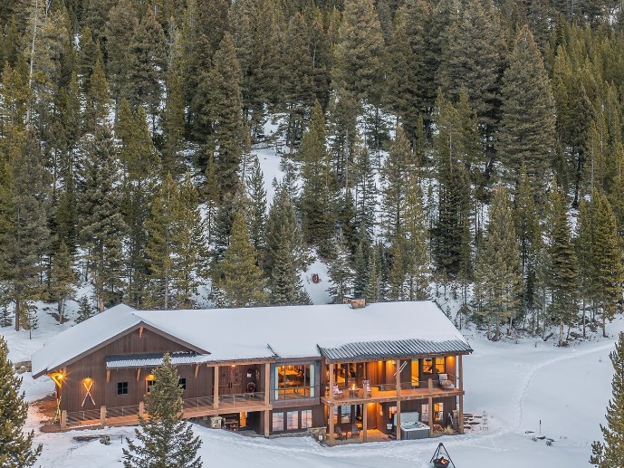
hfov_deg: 42.0
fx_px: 811
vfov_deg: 32.0
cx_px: 356
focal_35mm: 45
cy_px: 161
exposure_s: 1/5
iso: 100
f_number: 3.5
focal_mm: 10.26
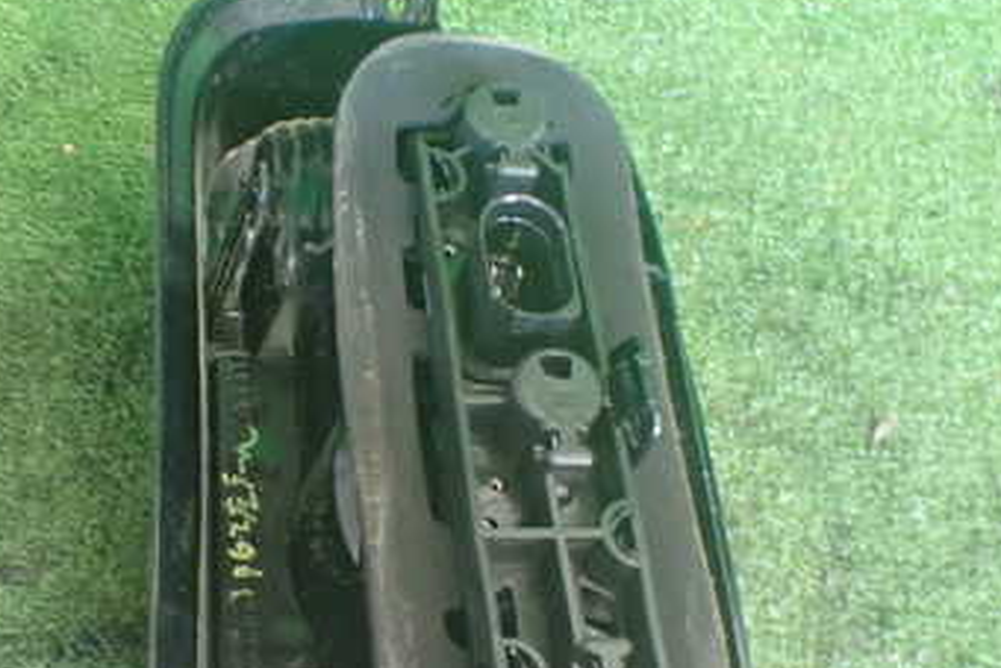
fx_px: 1530
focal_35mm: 55
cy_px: 430
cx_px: 321
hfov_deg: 35.8
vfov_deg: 24.6
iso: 800
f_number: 2.3
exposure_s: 1/40
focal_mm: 5.4
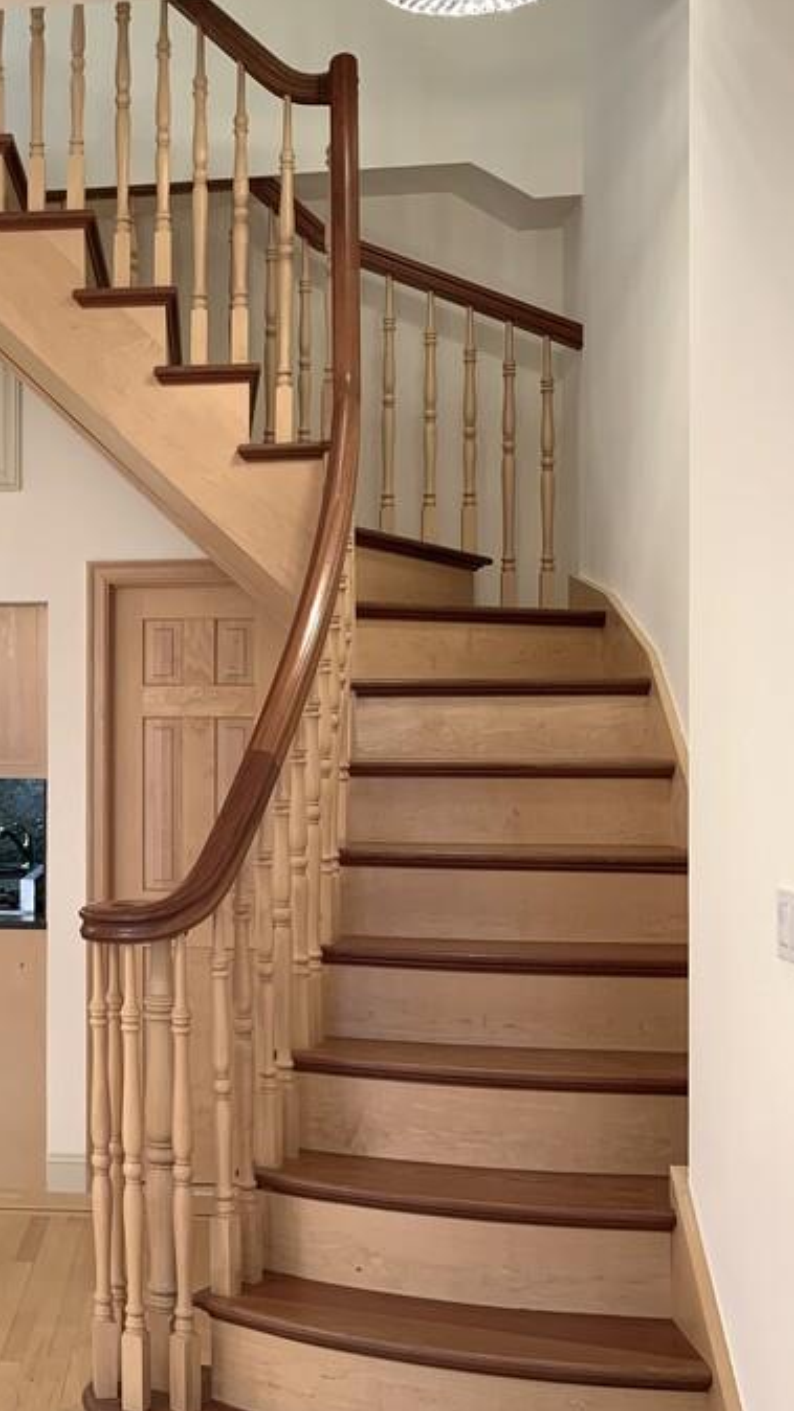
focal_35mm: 42
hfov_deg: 27.0
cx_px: 31
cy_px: 737
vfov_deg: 48.3
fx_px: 1572
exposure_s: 1/60
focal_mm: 4.25
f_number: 1.8
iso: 100
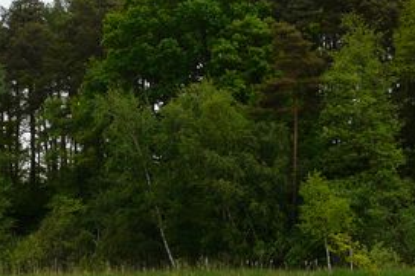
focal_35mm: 159
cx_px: 60
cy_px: 186
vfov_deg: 8.6
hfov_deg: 12.8
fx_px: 1832
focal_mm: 8.5
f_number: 4.5
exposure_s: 1/250
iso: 100
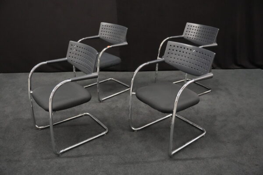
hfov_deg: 55.8
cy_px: 88
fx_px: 248
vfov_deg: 38.9
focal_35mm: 34
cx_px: 132
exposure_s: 1/125
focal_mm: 34
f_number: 4
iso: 12800
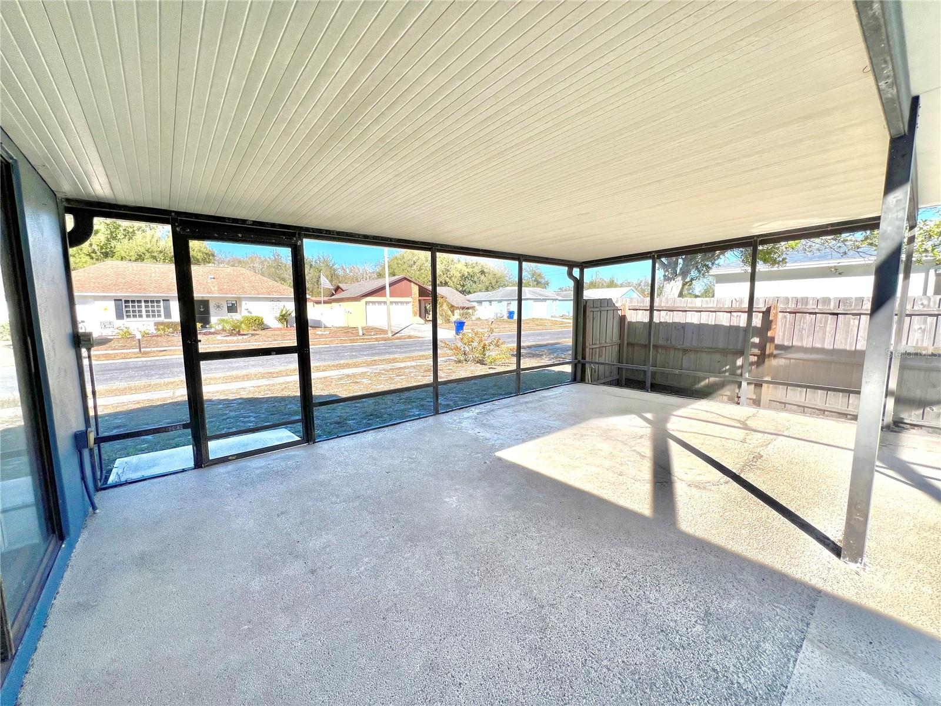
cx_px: 470
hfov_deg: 106.2
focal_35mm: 13
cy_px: 353
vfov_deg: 89.9
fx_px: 353
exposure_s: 1/699
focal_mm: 1.57
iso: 32
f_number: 1.8
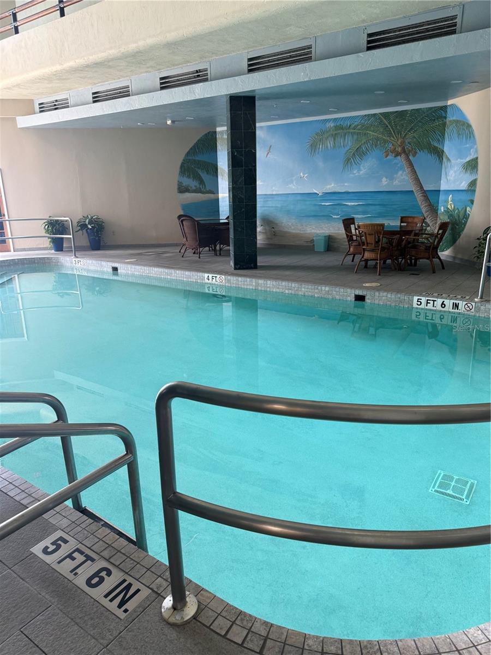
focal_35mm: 24
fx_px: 454
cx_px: 246
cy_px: 328
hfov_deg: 56.8
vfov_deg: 71.6
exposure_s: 1/106
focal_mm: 6.76
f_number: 1.78
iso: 200
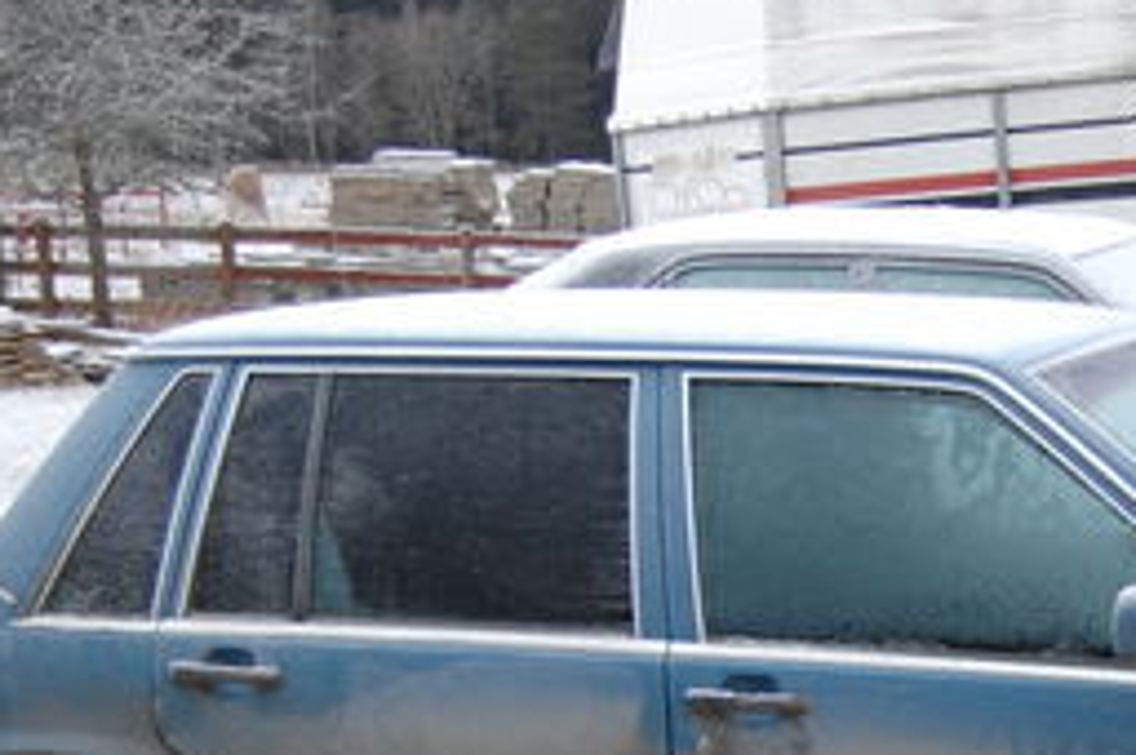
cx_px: 870
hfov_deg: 22.4
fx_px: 2836
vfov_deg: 14.9
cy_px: 773
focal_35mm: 90
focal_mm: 24
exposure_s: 1/125
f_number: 4
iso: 720
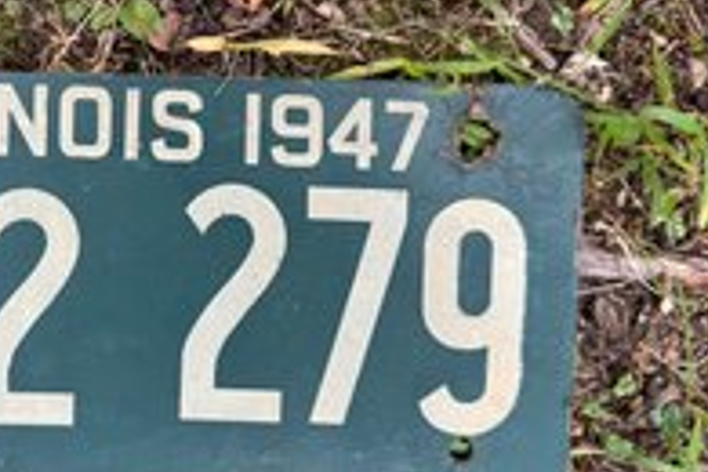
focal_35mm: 44
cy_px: 220
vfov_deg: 30.5
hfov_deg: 42.9
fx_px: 865
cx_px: 162
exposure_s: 1/121
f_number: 1.78
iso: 64
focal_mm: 6.76
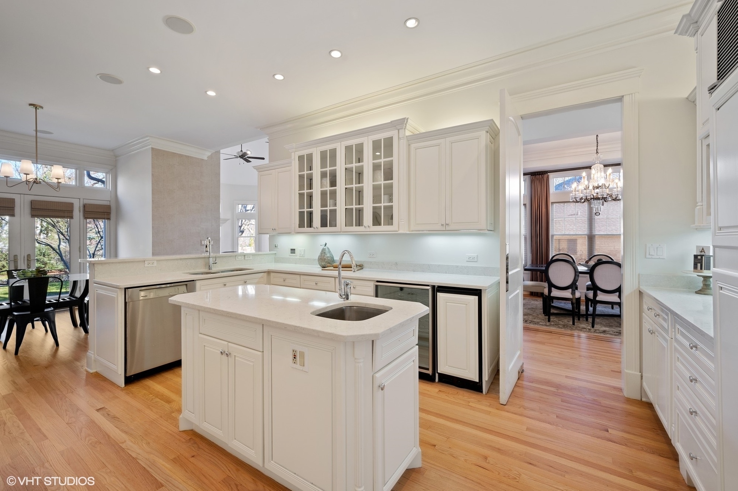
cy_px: 246
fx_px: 307
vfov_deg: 77.2
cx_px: 369
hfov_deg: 100.4
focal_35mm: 15
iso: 200
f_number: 8
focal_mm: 15
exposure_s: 1
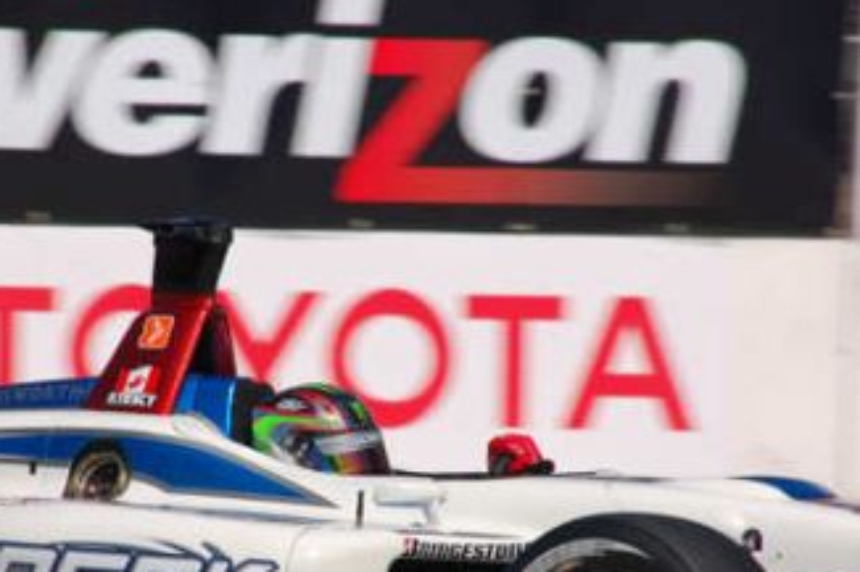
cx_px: 306
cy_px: 413
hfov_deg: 4.5
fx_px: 10983
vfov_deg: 3.0
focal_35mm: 460
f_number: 10
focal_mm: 200
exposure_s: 1/500
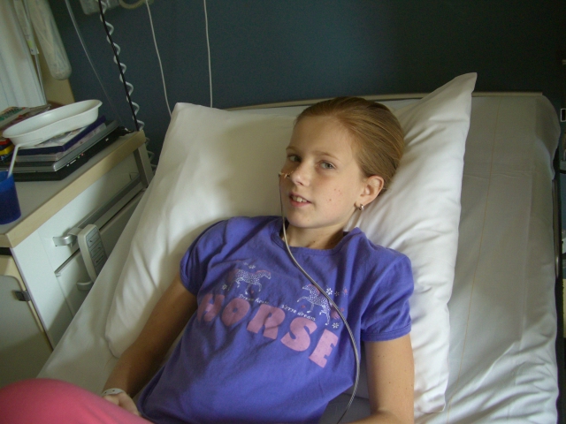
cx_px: 283
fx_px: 621
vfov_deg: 37.7
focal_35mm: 38
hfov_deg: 49.0
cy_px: 212
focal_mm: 7.9
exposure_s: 1/80
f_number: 2.8
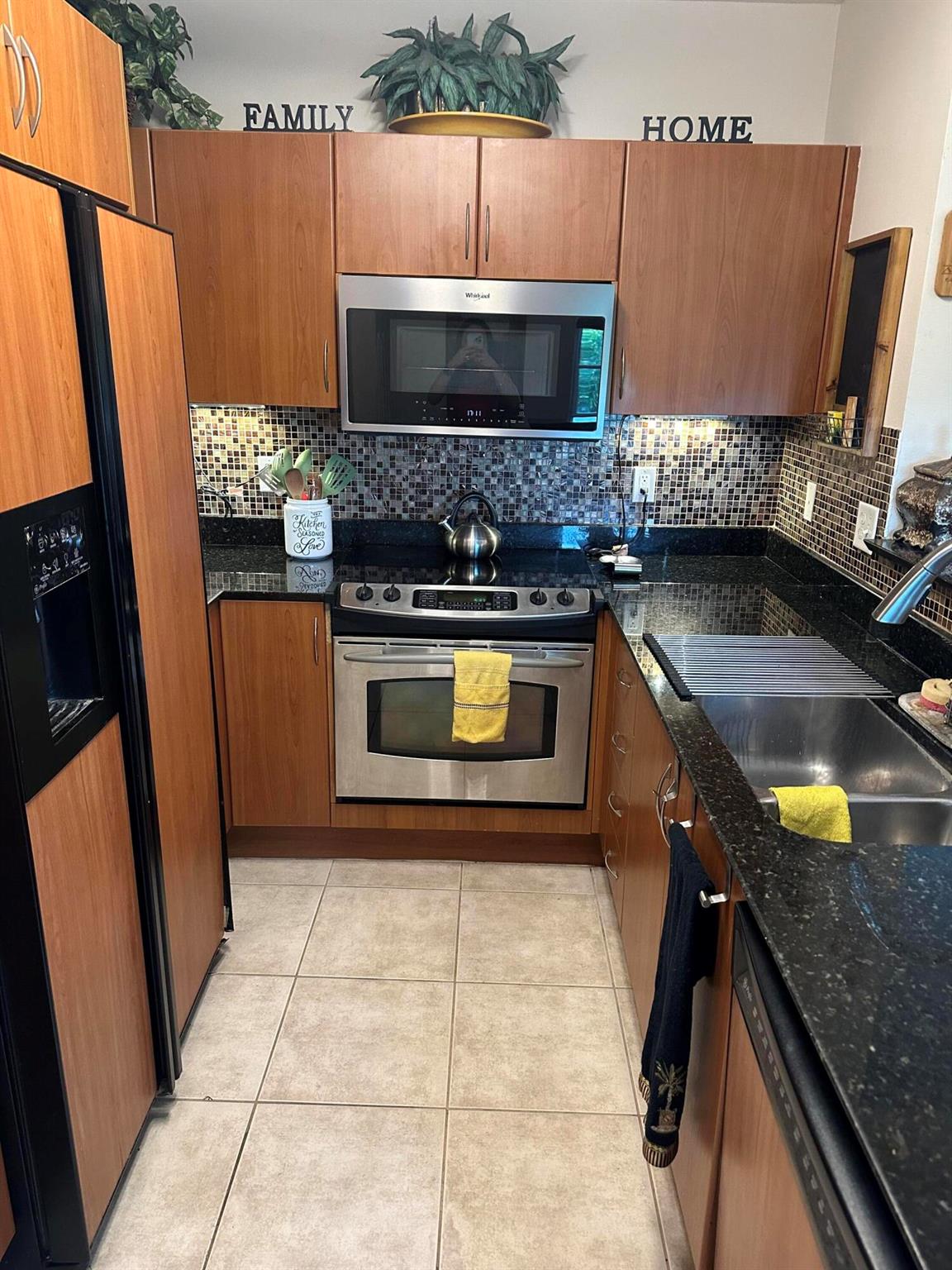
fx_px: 880
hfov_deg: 56.8
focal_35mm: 24
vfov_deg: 71.6
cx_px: 476
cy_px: 635
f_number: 1.78
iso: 400
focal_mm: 6.86
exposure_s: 1/60
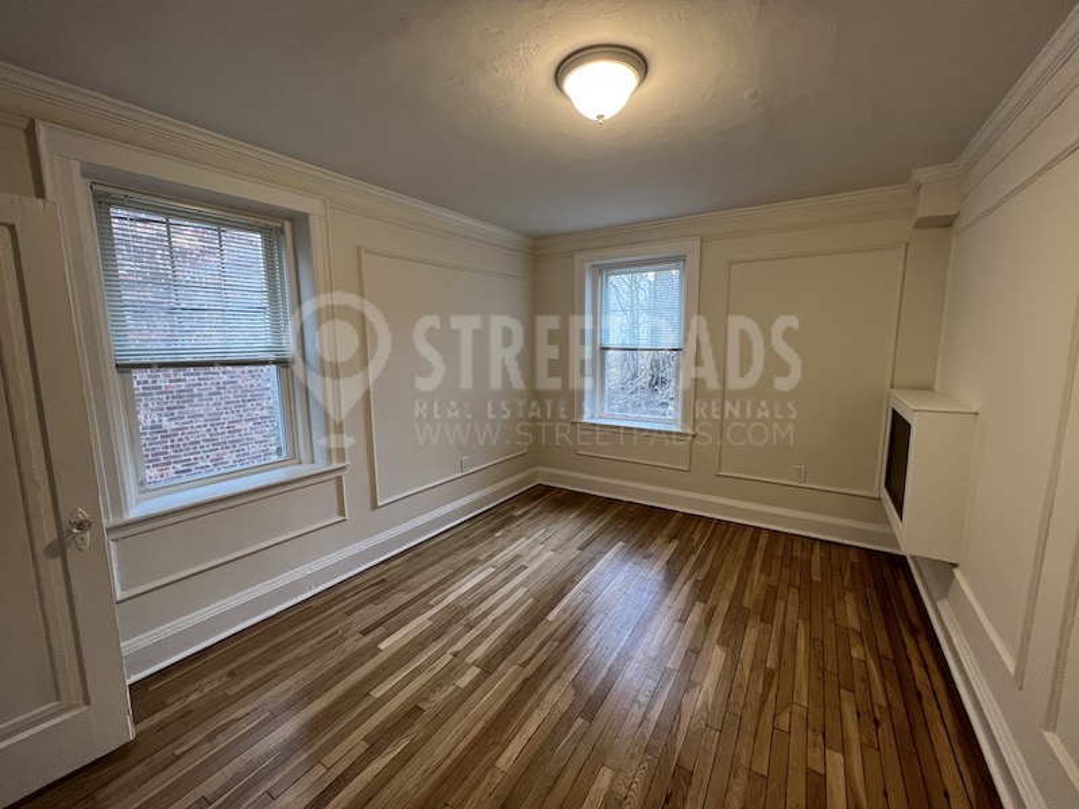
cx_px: 540
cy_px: 404
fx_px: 405
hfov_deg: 106.2
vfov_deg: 89.9
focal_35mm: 13
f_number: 1.8
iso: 125
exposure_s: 1/60
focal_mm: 1.57
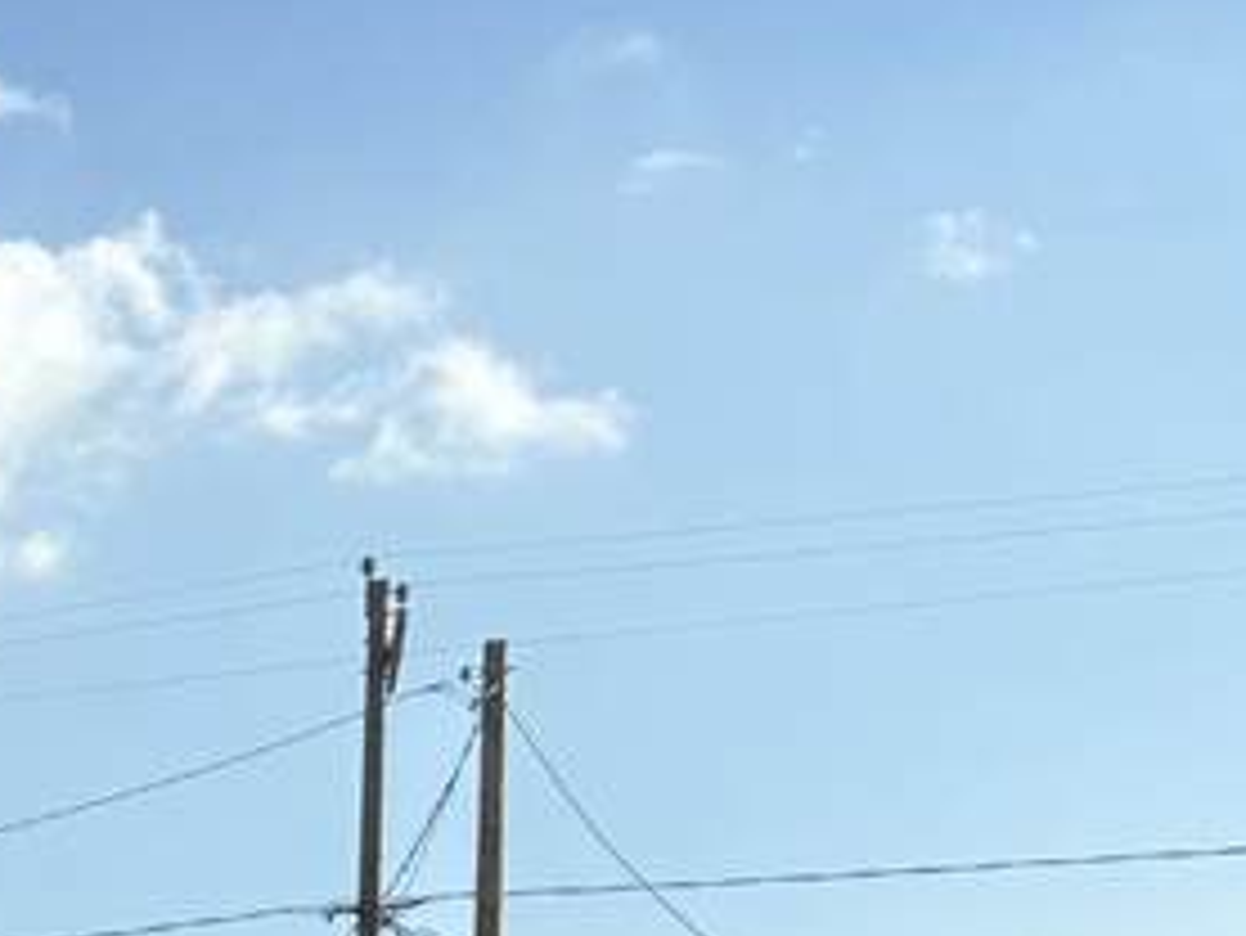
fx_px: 4321
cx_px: -1507
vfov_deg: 11.4
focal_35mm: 120
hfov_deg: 13.3
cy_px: 1755
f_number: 1.6
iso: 50
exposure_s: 1/3279
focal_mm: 5.96
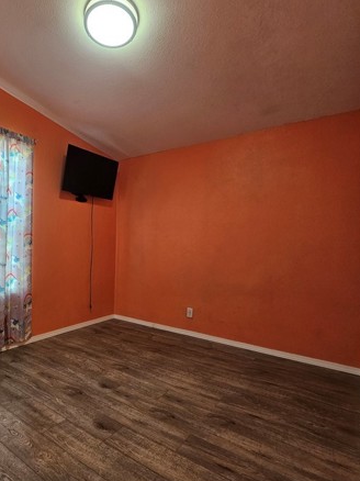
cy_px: 245
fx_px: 264
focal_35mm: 19
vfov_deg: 84.7
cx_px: 104
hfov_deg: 65.7
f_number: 2.2
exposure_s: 1/60
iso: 160
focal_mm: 2.2
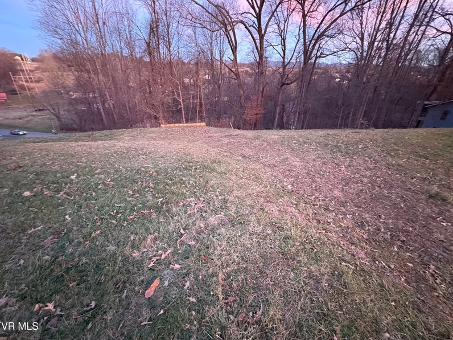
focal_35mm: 15
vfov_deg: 81.7
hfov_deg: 98.1
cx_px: 236
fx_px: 196
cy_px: 161
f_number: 2.2
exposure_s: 1/40
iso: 1000
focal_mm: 2.22
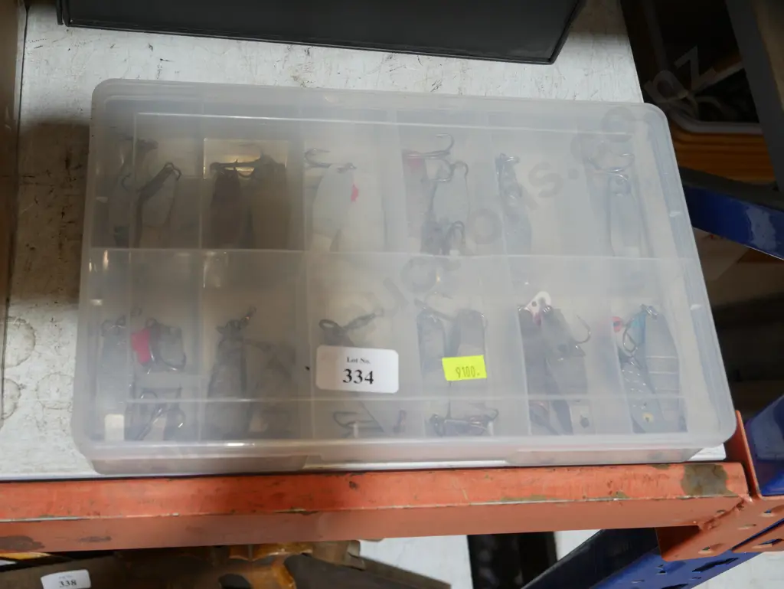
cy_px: 294
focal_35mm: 46
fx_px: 1042
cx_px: 392
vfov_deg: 31.5
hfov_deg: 41.2
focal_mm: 23
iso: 500
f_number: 5.1
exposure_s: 1/60
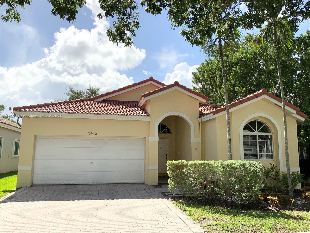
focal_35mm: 29
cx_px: 155
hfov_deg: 61.7
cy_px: 116
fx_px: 260
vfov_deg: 48.2
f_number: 1.8
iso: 16
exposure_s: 1/3125
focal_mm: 3
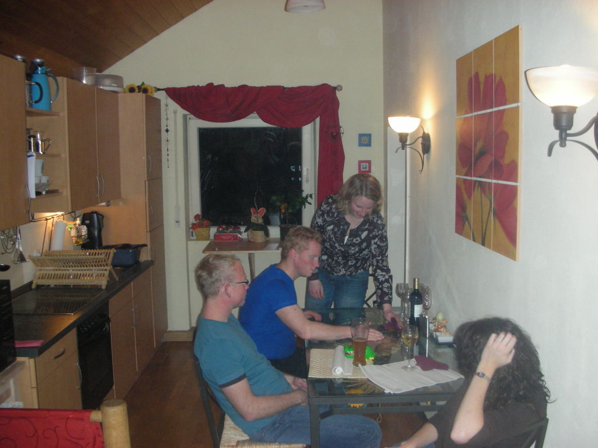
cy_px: 224
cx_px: 299
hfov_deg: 52.6
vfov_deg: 40.7
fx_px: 605
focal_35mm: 35
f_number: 3
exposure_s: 1/60.1
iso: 200
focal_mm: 5.8
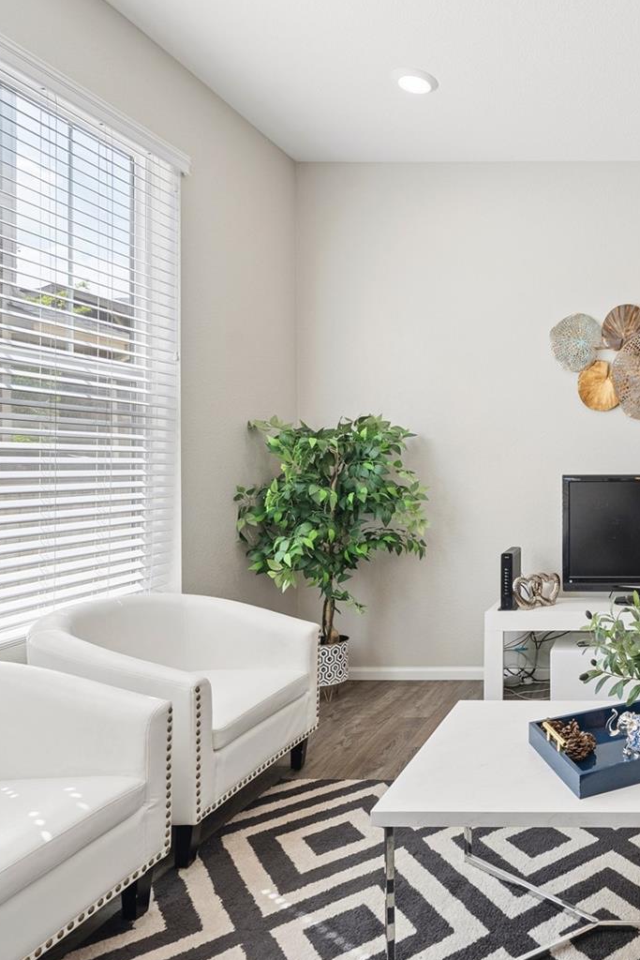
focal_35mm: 25
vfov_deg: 71.5
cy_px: 467
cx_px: 646
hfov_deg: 43.6
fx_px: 666
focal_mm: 16
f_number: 8
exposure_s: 1/160
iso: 640
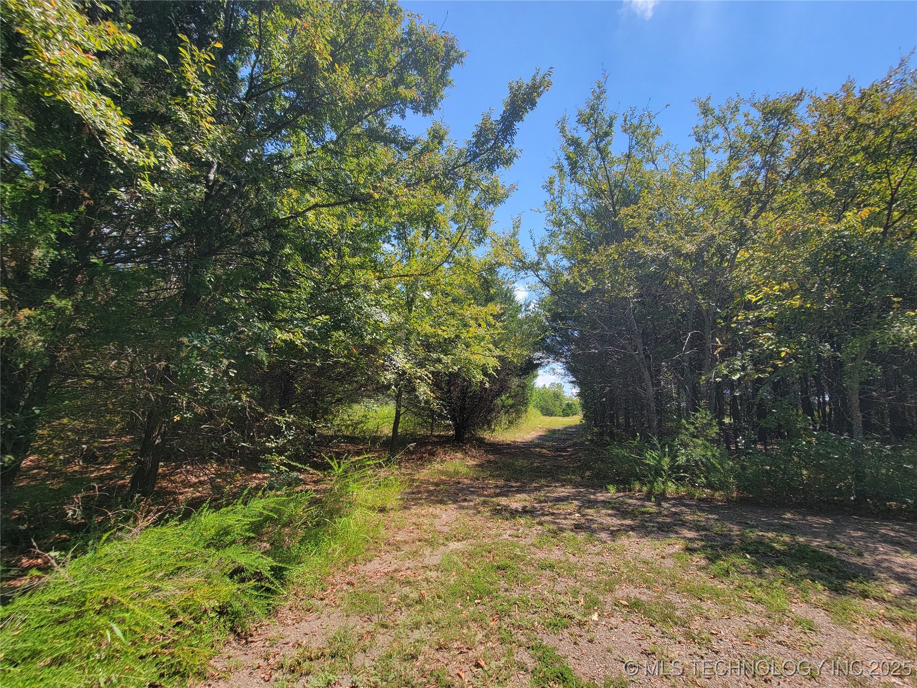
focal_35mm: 13
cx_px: 458
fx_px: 344
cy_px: 344
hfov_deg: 106.2
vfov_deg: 89.9
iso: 50
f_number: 2.2
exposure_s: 1/909
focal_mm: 2.2
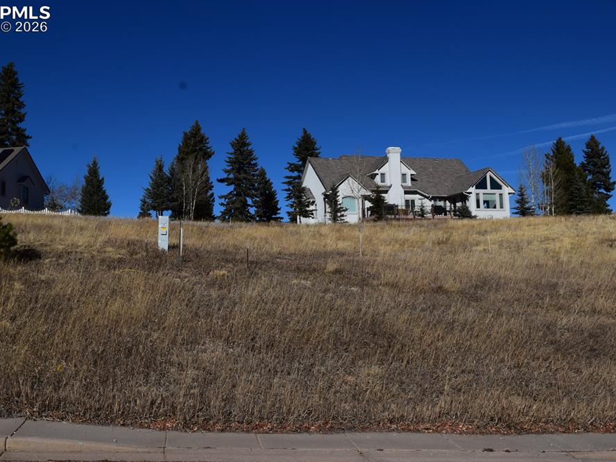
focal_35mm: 42
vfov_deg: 34.7
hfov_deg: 45.1
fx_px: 739
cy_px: 230
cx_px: 266
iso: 200
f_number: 11
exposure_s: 1/500
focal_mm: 25
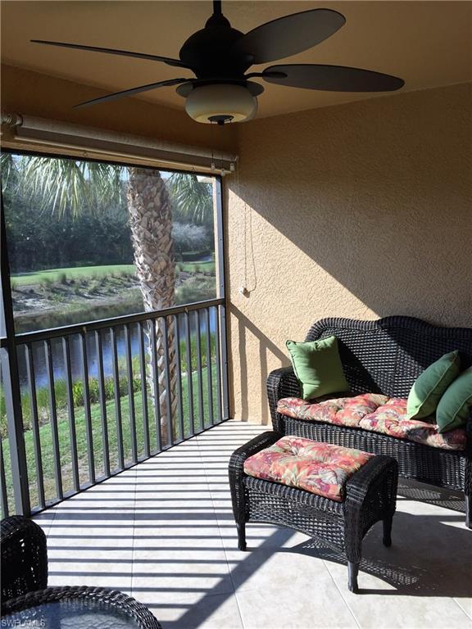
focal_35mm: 29
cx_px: 236
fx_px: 527
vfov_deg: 61.7
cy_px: 314
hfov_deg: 48.2
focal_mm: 4.15
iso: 32
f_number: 2.2
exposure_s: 1/842
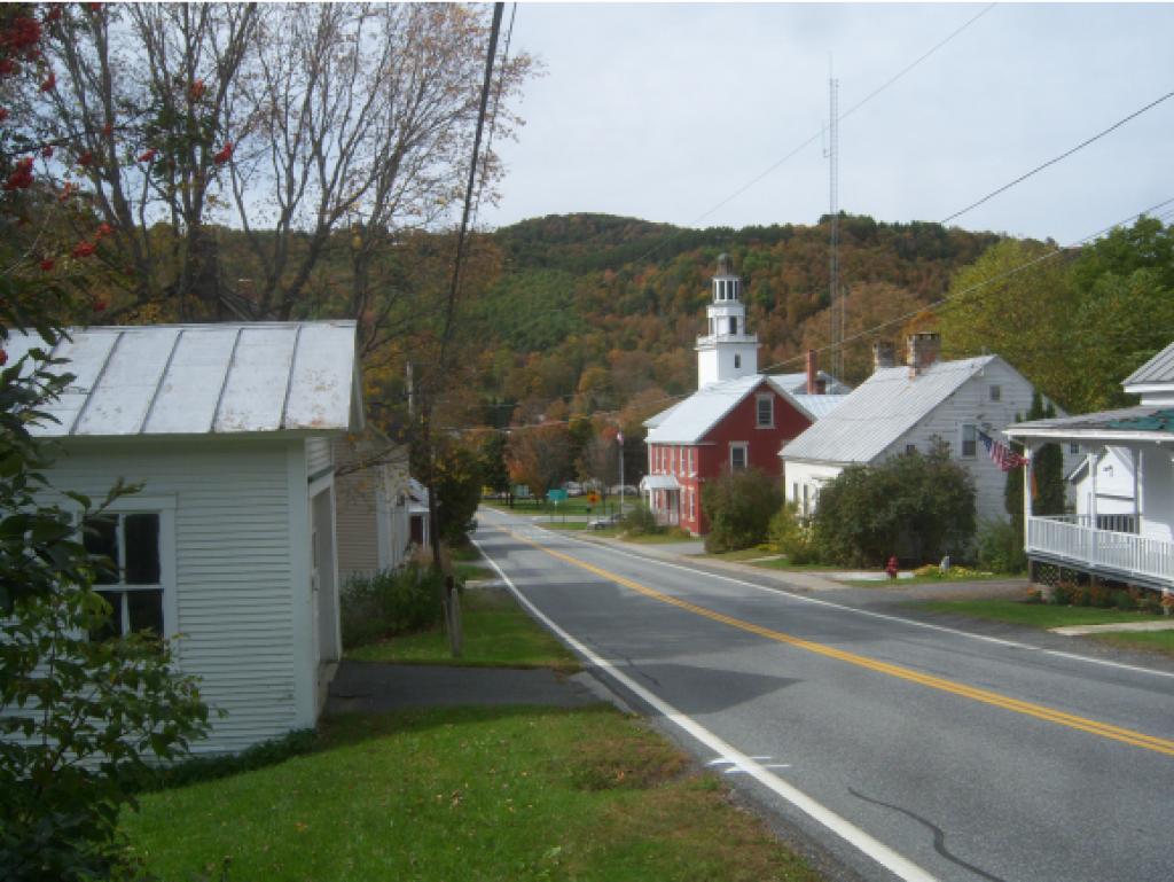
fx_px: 1222
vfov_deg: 39.7
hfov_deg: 51.3
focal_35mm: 36
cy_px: 441
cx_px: 587
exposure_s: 1/400
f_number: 4.8
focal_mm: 7.5
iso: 80
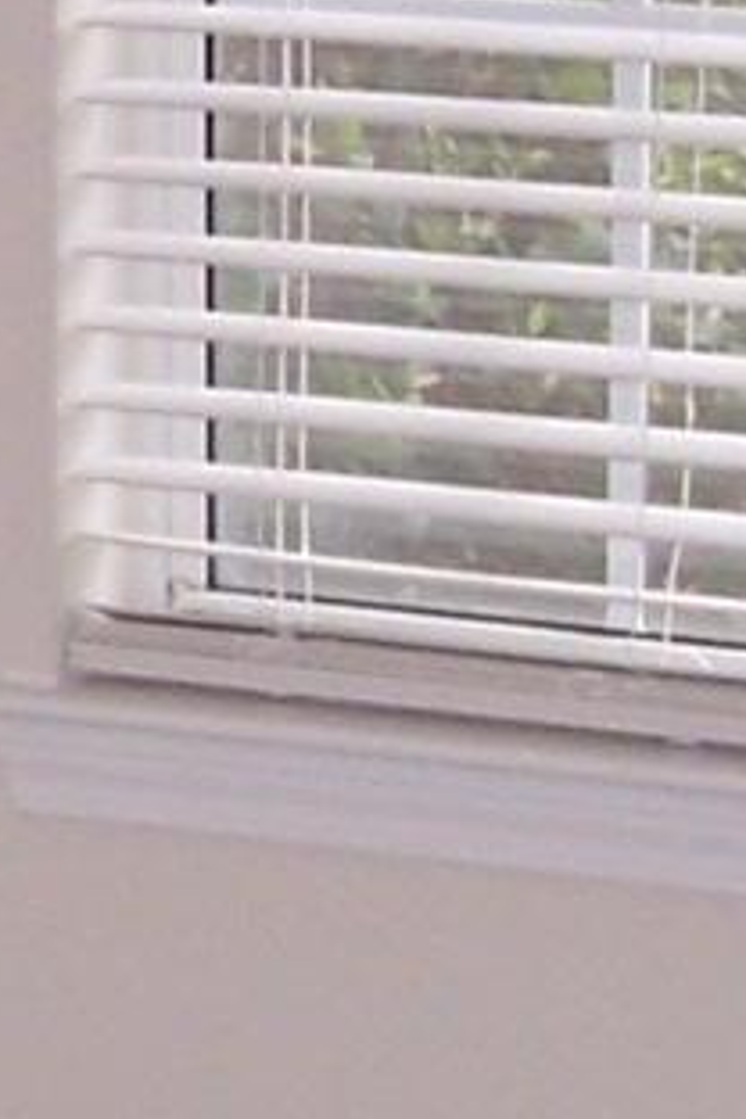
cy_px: 384
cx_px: -803
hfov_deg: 5.8
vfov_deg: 8.9
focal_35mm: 232
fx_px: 7211
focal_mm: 5.6
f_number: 2.7
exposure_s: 1/60
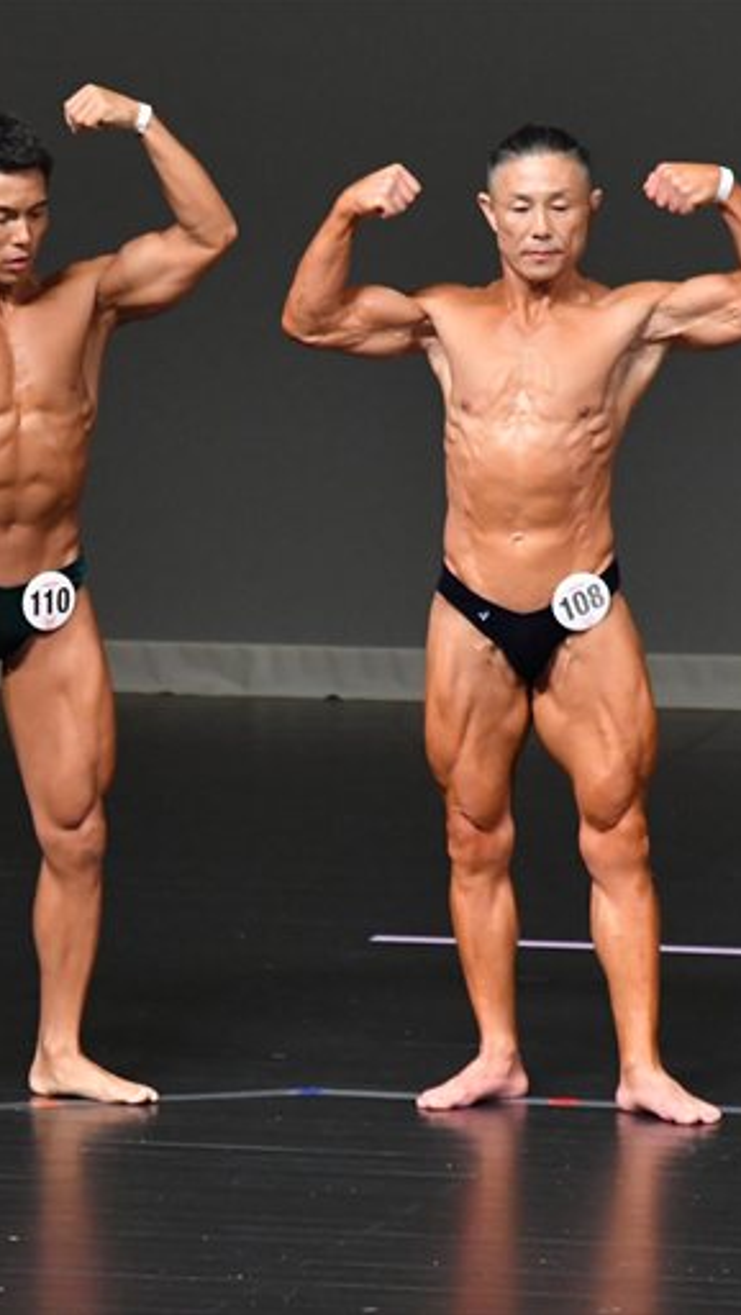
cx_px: 65
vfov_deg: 4.3
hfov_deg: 2.4
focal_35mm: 498
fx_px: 17375
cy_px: 656
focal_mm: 210
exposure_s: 1/400
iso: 5000
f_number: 5.6
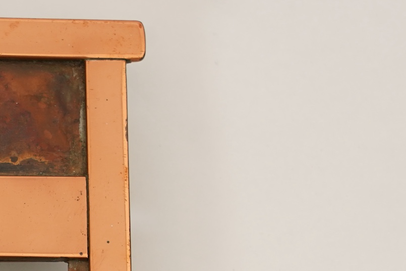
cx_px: -67
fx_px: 4036
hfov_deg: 5.7
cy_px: 449
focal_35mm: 358
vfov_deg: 3.8
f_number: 7.1
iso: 500
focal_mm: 105
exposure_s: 1/125
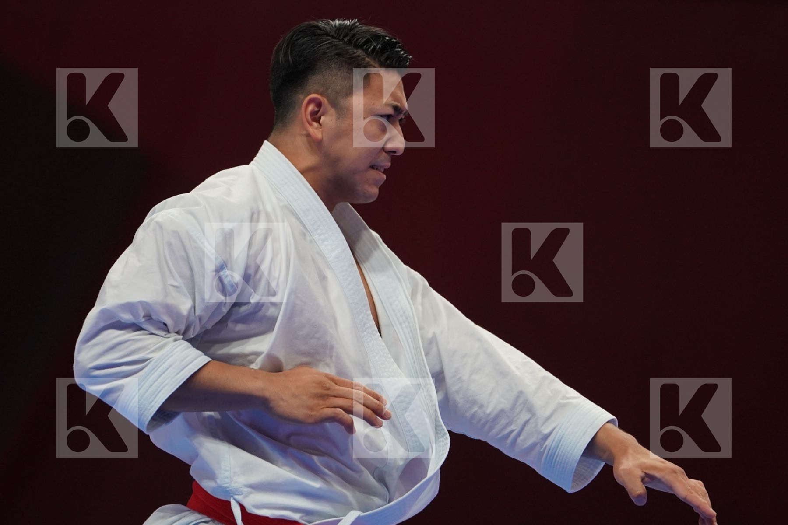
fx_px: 8821
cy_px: 262
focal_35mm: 403
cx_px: 394
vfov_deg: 3.4
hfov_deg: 5.1
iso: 1250
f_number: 4
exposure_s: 1/500
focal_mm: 269
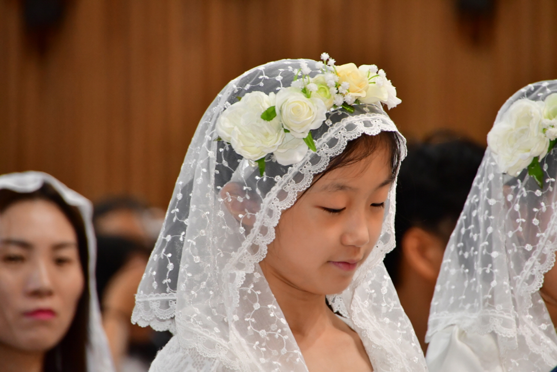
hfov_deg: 5.1
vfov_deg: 3.4
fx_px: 6266
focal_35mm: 405
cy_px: 186
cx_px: 278
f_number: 6.3
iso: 2000
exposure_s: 1/125
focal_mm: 270
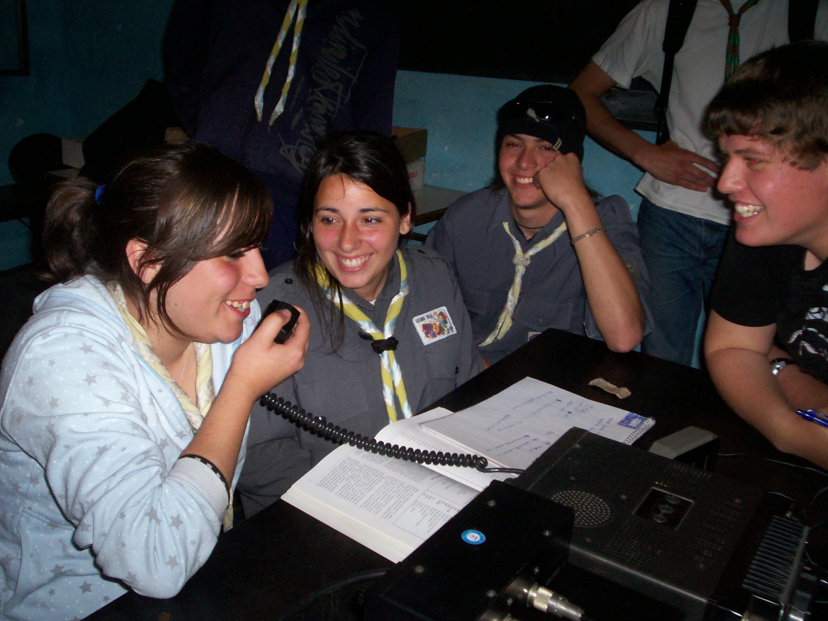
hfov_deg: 51.4
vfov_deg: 39.7
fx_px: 861
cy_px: 310
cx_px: 414
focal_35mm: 36
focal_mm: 5.9
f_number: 4.5
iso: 140
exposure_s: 1/64
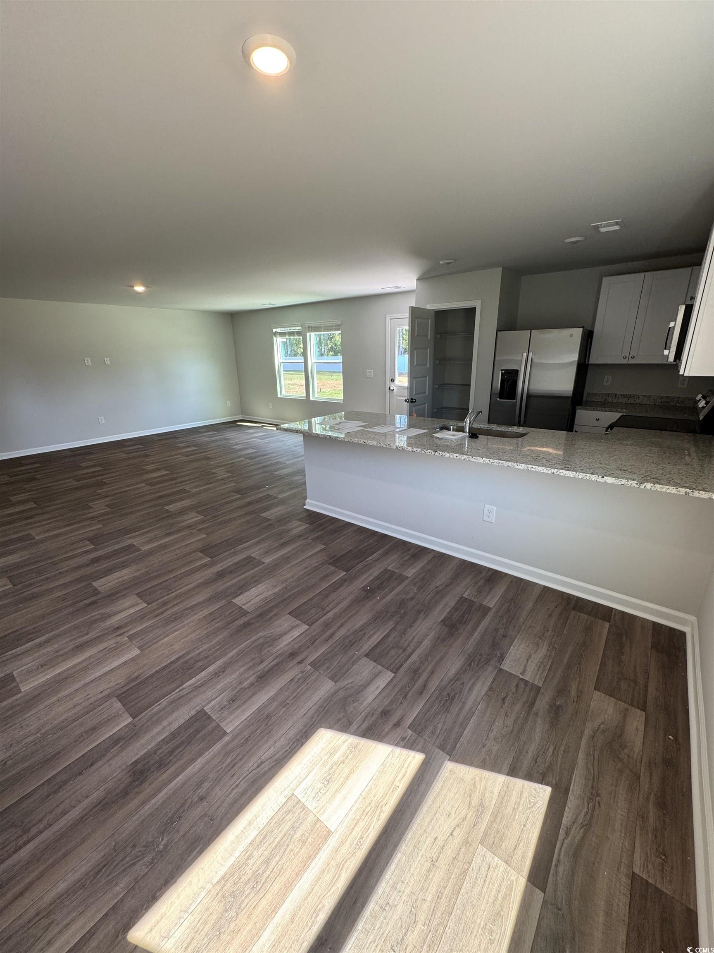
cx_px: 357
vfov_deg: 102.1
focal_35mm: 14
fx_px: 385
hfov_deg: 85.7
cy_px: 476
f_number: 2.2
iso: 160
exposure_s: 1/120
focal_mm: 2.22
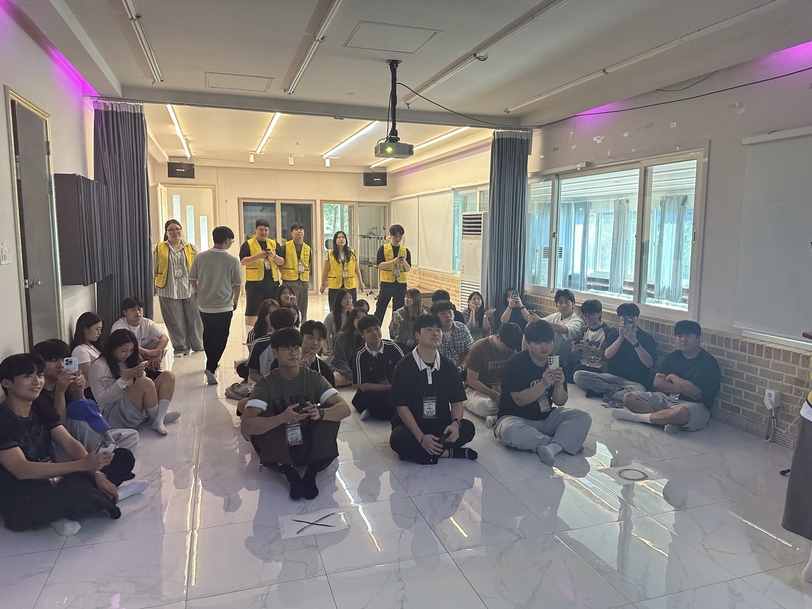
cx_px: 406
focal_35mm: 24
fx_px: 563
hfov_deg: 71.6
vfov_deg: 56.8
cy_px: 304
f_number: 1.78
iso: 200
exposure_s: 1/120
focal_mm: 6.86
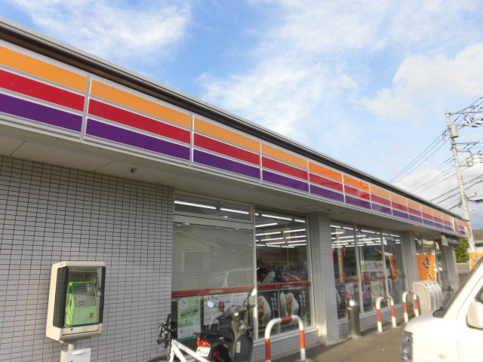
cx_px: 242
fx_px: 335
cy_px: 181
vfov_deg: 56.8
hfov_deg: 71.6
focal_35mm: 24
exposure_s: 1/500
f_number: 3.1
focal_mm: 4.3
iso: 100
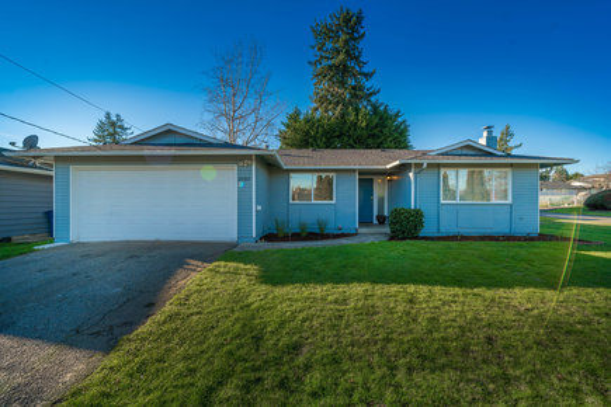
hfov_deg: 100.4
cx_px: 306
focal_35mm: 15
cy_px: 204
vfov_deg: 77.3
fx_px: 255
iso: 125
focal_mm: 15
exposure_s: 1/160
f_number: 7.1
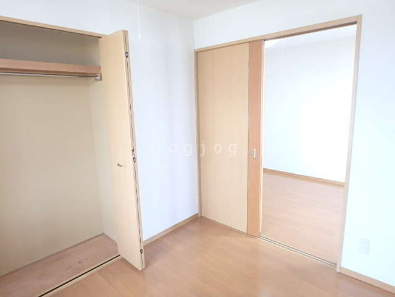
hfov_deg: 79.0
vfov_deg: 63.4
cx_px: 198
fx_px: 240
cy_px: 148
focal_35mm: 21
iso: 320
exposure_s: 1/30
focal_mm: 3.7
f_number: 3.5
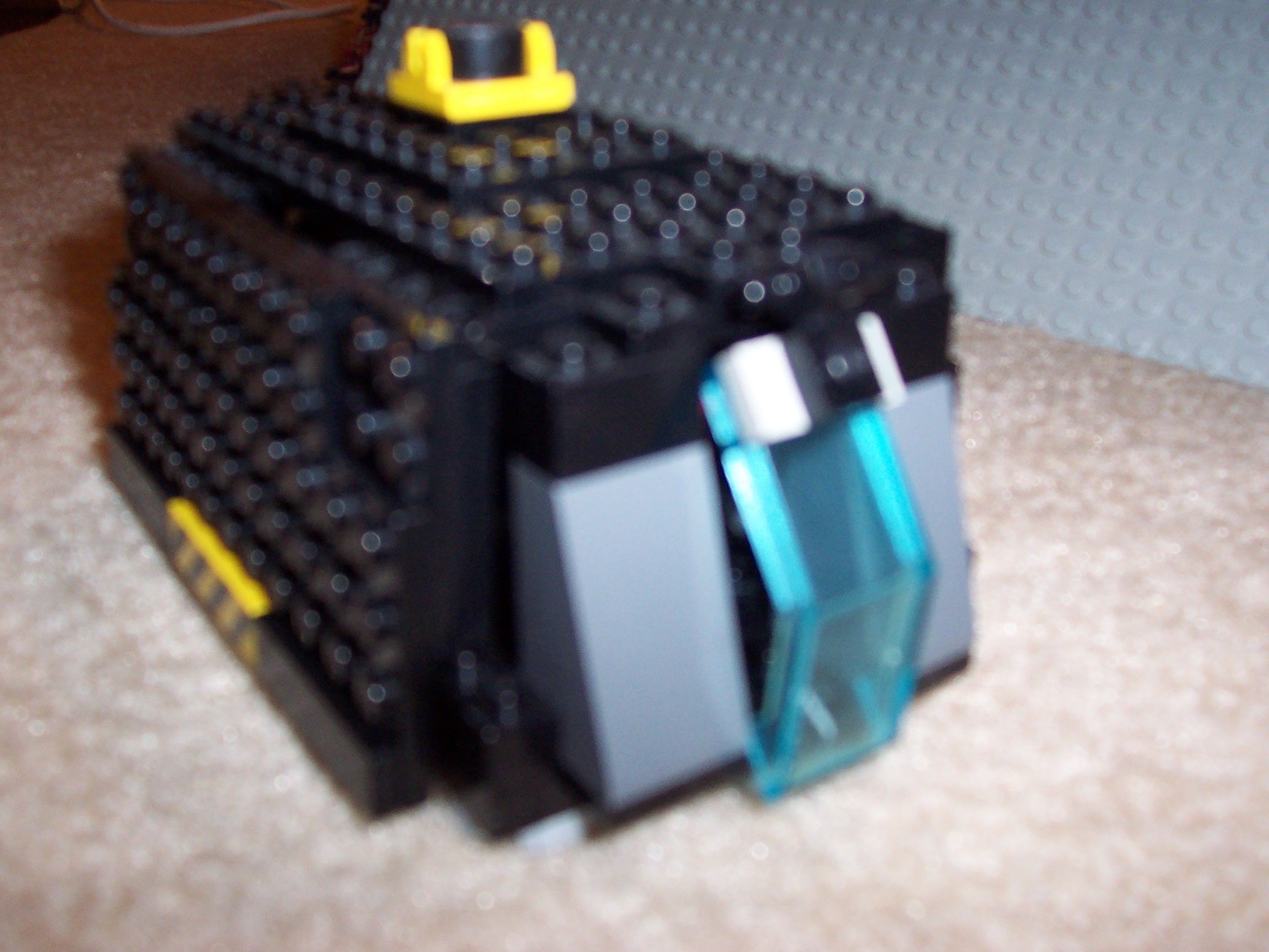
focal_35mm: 37
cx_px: 634
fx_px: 1356
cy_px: 476
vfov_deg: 38.7
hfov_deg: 50.1
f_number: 2.8
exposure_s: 1/60
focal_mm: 5.6
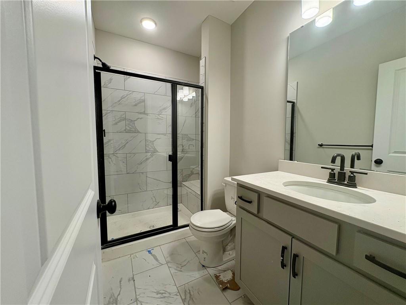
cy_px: 152
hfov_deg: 102.1
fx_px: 164
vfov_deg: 85.7
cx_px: 203
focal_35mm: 14
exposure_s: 1/120
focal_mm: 2.22
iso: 160
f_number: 2.2
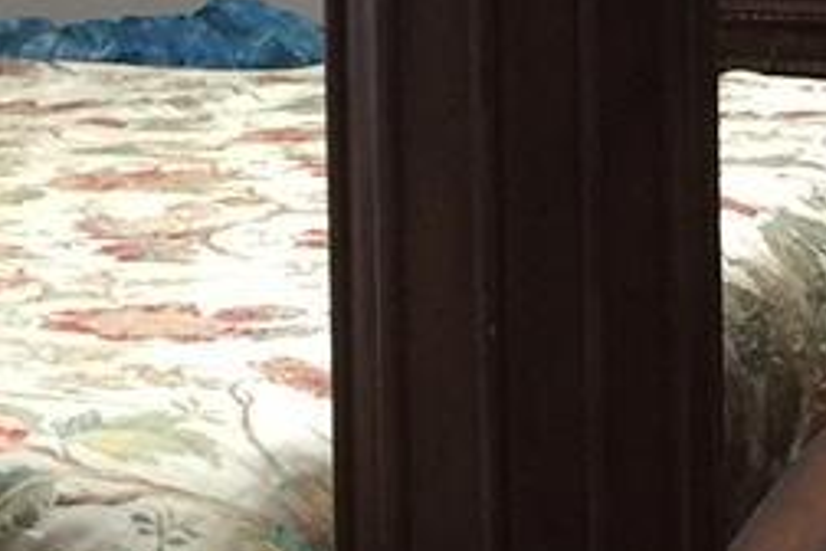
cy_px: 348
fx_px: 4474
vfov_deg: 7.0
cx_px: 206
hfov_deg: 10.5
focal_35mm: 195
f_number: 2.2
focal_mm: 4.15
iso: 100
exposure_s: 1/8
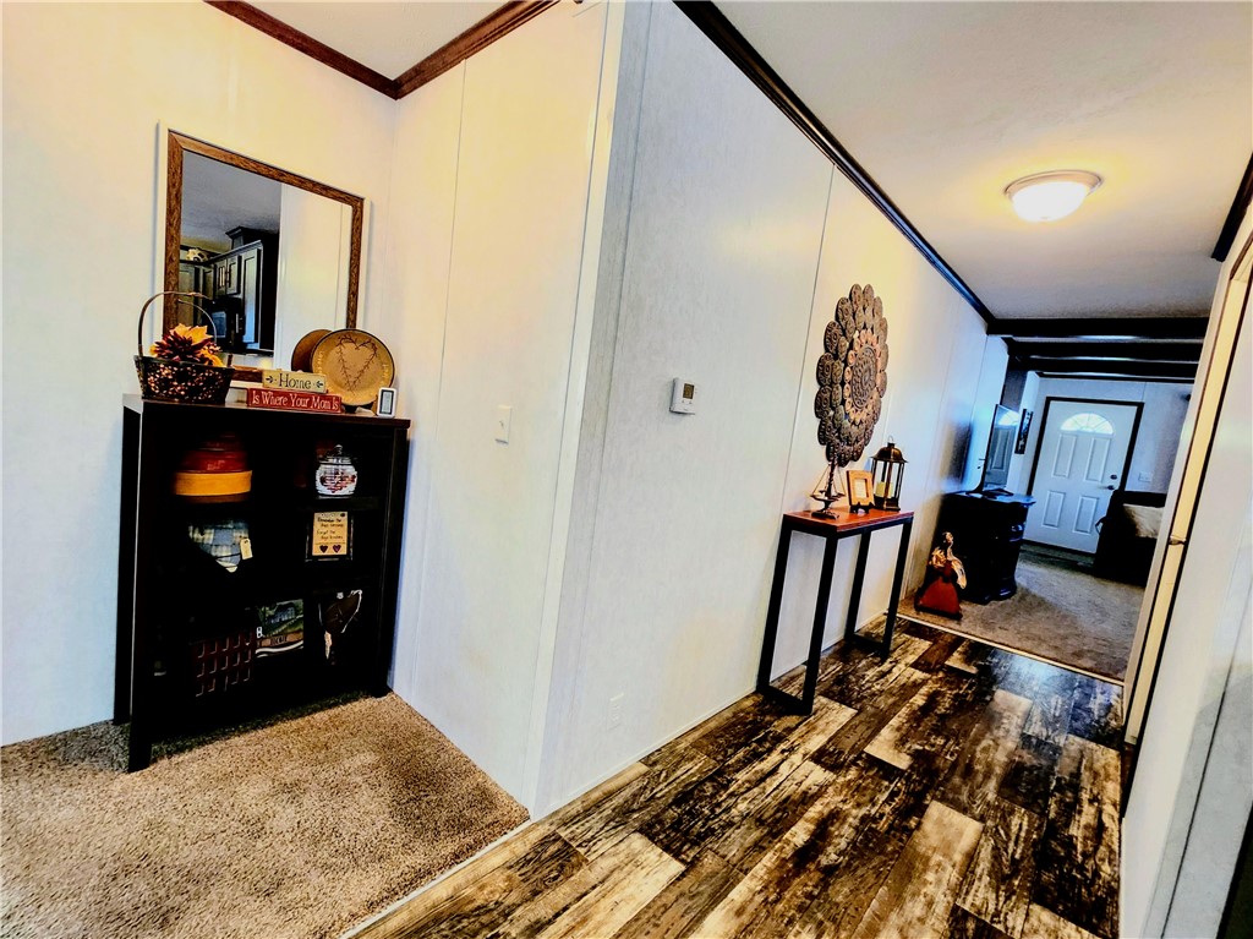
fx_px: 470
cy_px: 470
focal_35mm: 13
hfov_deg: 106.2
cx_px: 626
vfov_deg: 89.9
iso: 320
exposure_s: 1/40
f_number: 2.2
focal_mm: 1.74
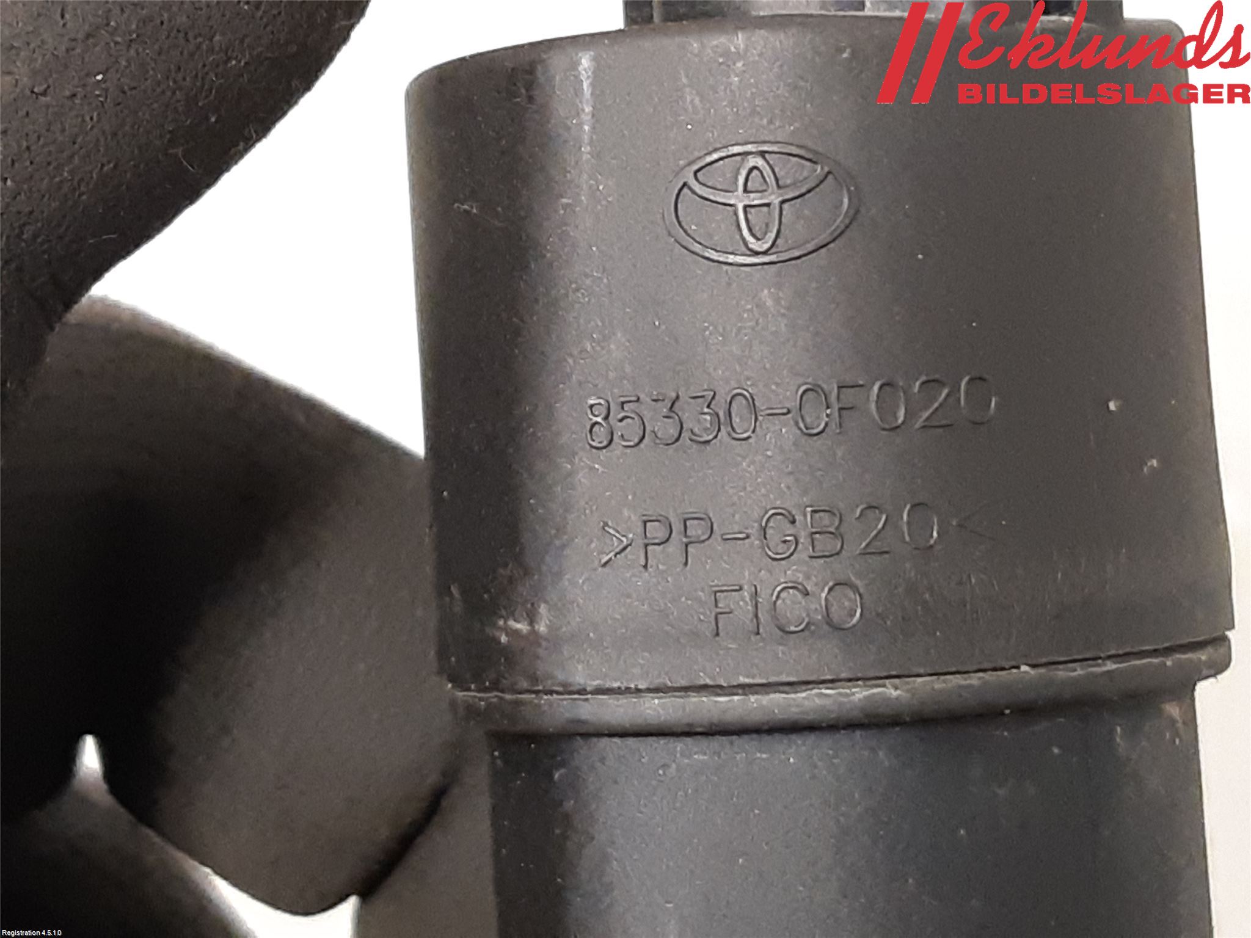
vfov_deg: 53.1
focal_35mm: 26
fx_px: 940
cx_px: 626
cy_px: 469
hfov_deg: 67.3
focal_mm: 3.93
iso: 250
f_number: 1.7
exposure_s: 1/25
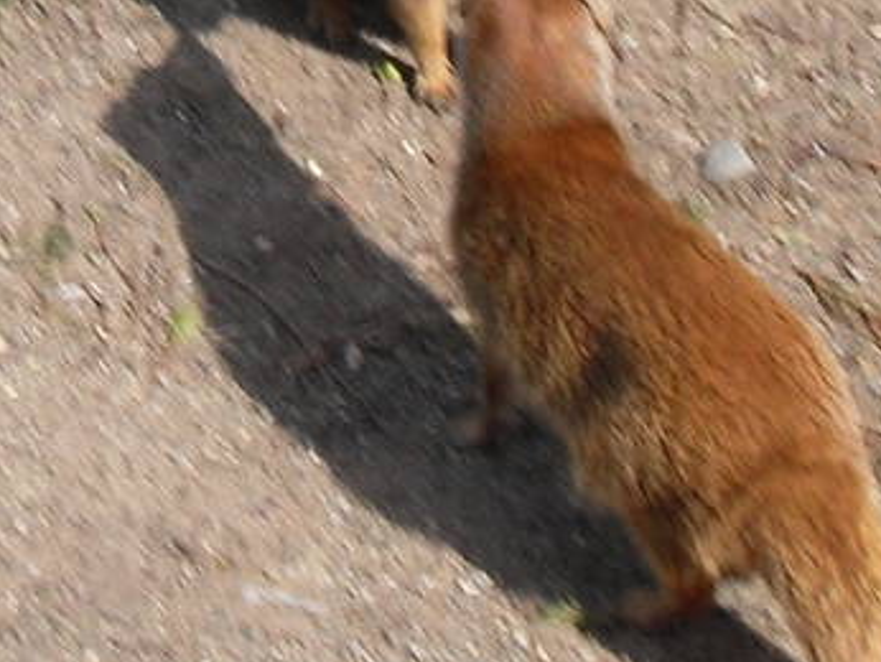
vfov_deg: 8.6
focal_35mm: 171
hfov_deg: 11.5
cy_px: -206
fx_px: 4355
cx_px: 242
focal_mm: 6.3
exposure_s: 1/60
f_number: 8.9
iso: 80
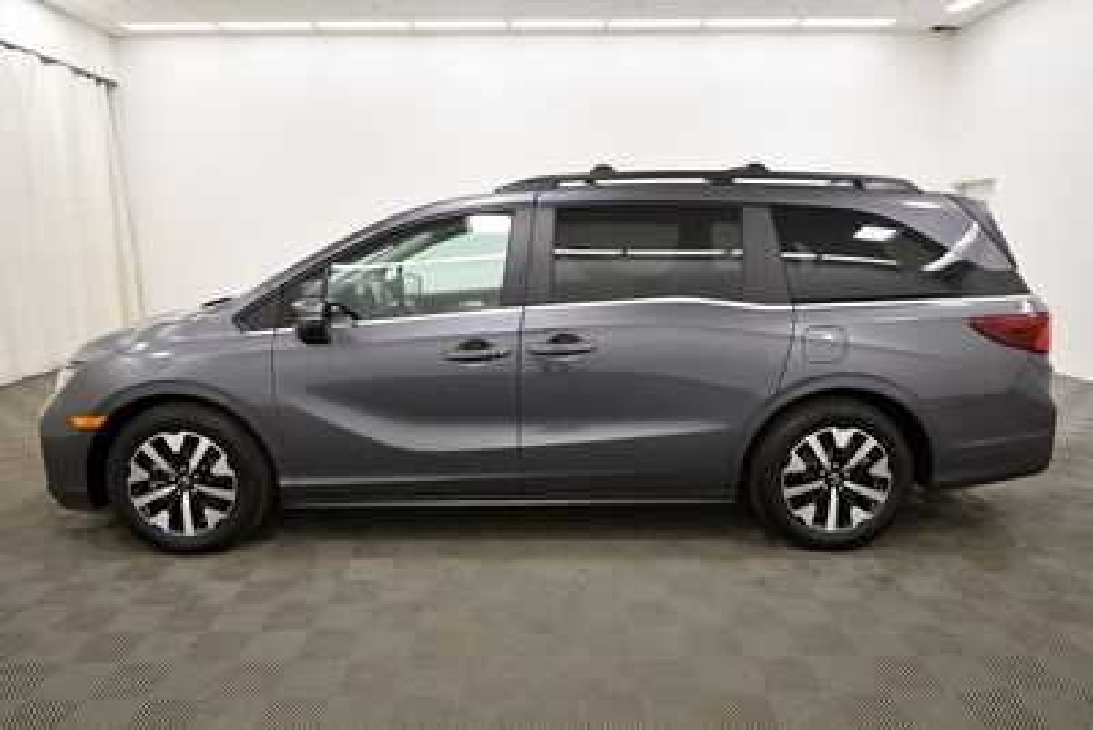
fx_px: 668
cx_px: 546
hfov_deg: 78.6
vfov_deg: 57.3
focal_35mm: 22
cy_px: 365
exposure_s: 1/125
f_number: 5.3
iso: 900
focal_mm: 15
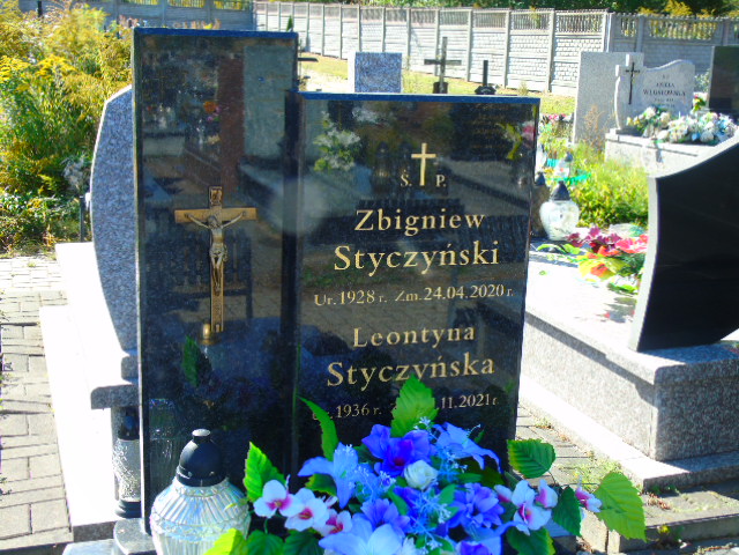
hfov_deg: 41.2
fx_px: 982
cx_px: 370
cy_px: 278
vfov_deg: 31.5
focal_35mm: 46
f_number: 4.1
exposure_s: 1/160
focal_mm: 8.2
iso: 80
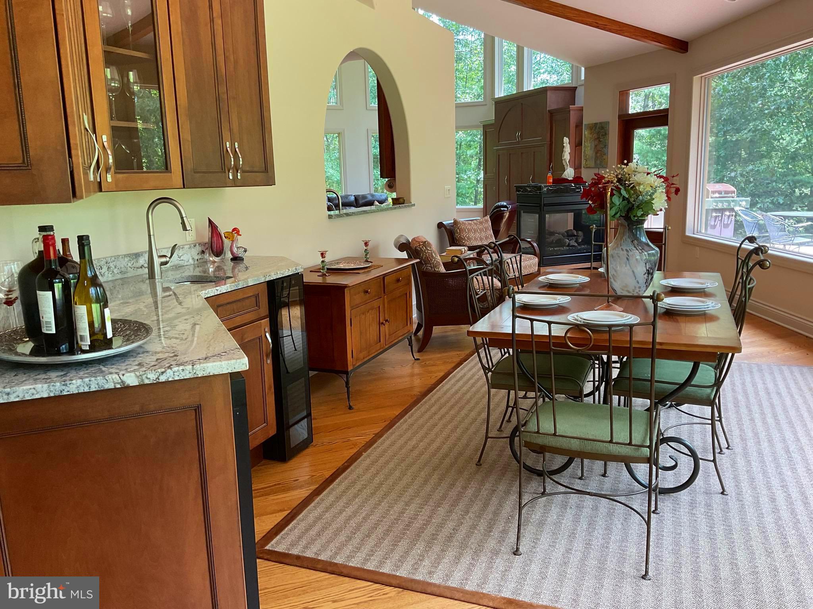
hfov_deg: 61.7
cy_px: 304
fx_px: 681
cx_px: 406
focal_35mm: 29
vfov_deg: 48.2
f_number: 1.8
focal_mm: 3
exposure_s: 1/60
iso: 40
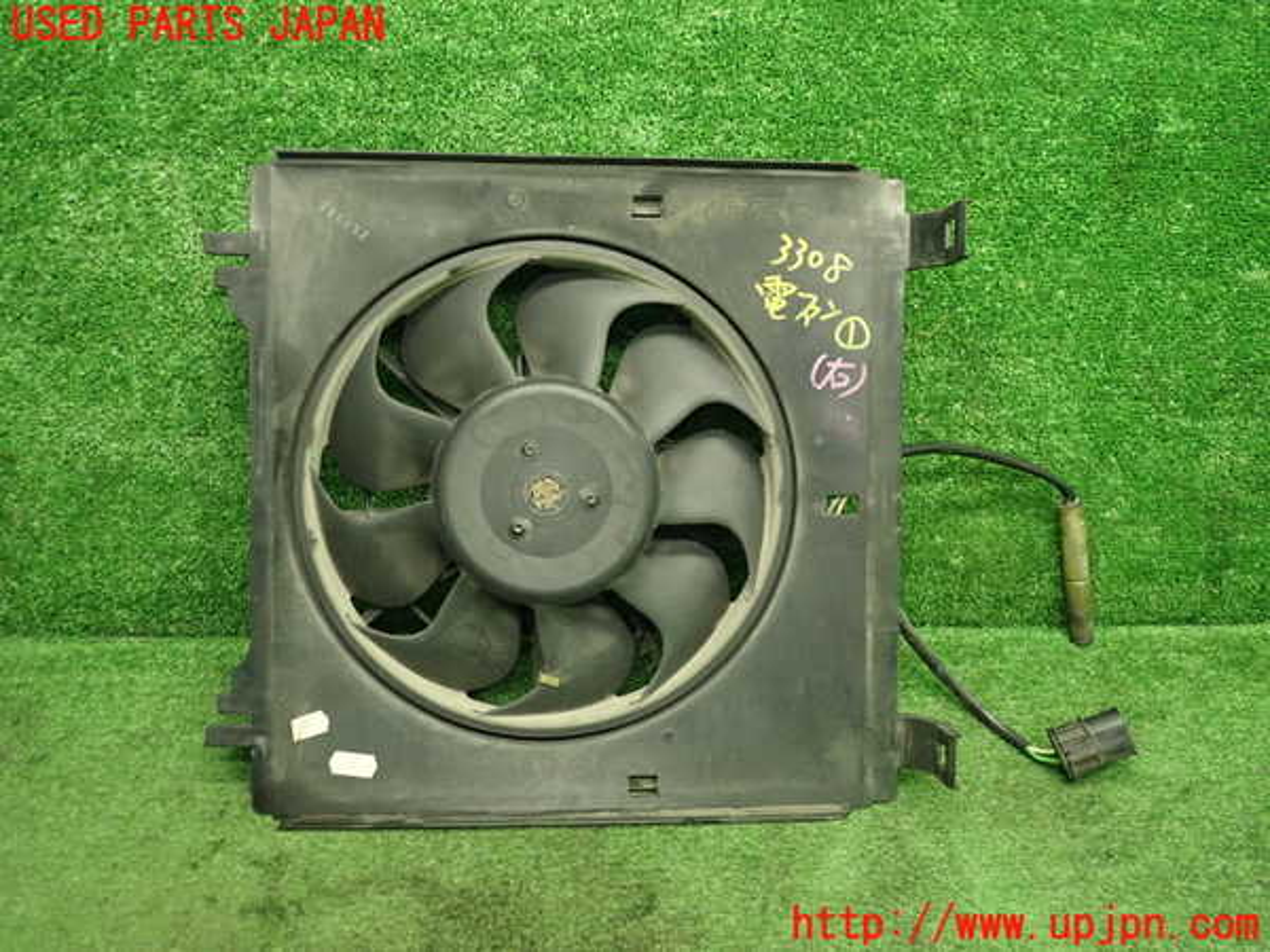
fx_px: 1101
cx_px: 635
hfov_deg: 60.0
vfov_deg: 46.8
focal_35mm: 30
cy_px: 476
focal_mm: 5.5
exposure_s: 1/100
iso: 800
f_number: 2.3
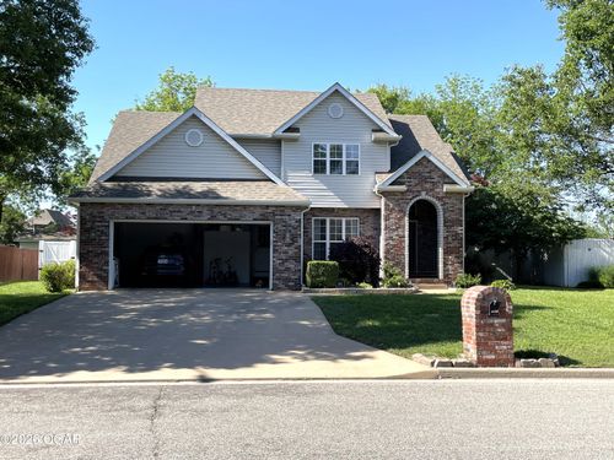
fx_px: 674
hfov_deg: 49.0
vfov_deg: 37.7
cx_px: 307
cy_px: 230
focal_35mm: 38
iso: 32
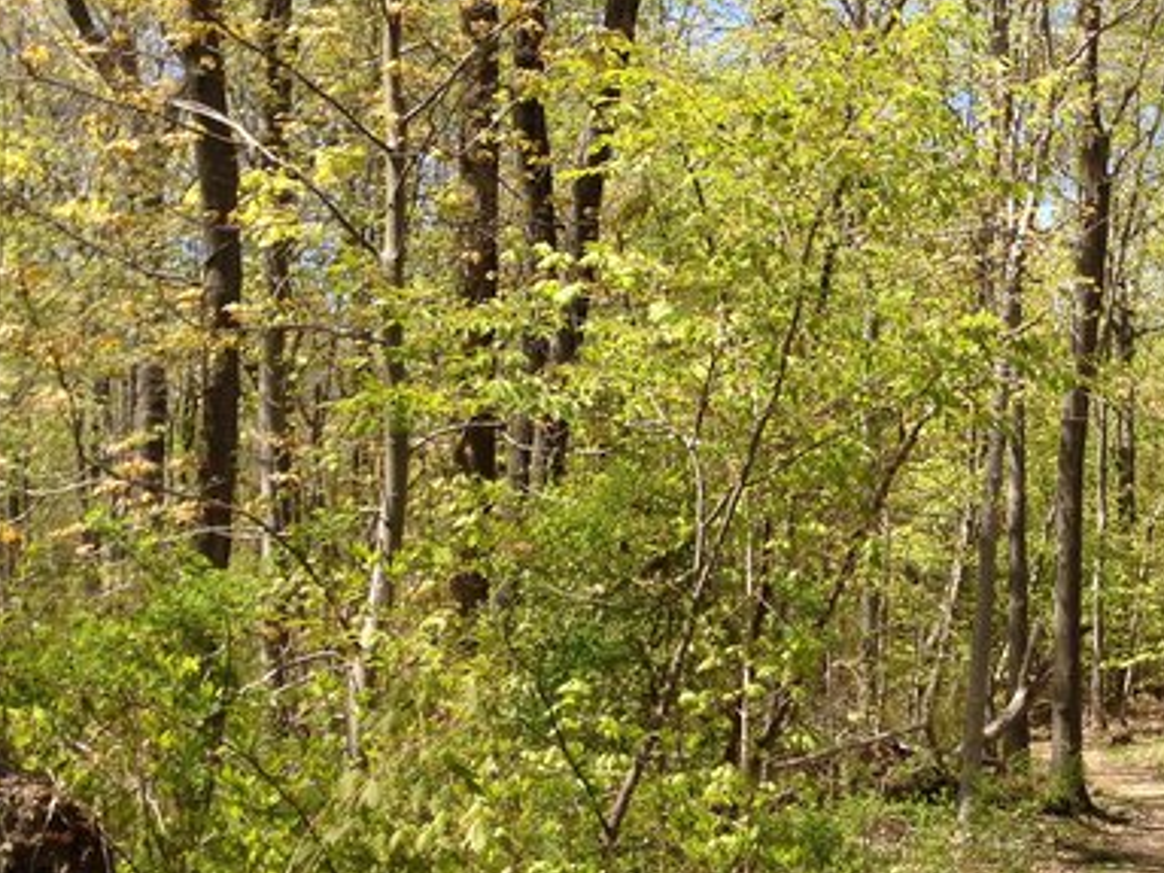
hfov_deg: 26.9
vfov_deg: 21.2
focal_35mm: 69
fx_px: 2319
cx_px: 1106
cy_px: 578
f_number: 2.4
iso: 50
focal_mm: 4.13
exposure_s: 1/596
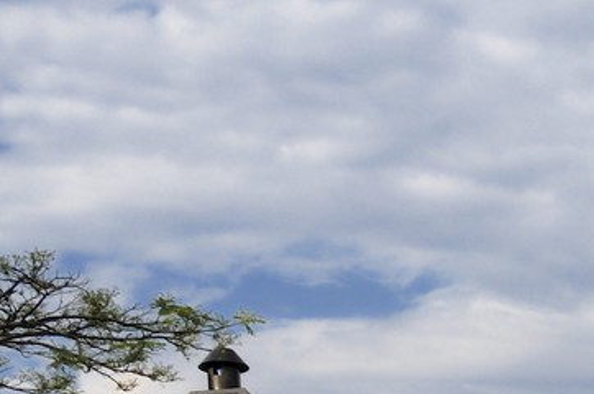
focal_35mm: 159
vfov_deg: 8.2
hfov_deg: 11.5
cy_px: 805
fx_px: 2619
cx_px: 1234
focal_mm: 24
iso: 100
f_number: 13
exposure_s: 1/160
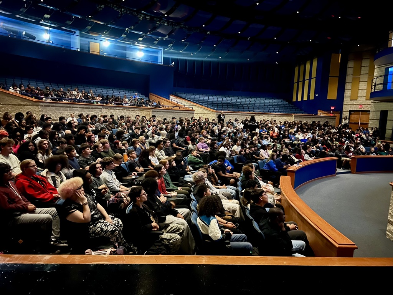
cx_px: 196
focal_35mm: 26
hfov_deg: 67.3
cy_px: 148
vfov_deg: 53.1
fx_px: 295
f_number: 1.5
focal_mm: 5.7
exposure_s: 1/9
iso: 2000
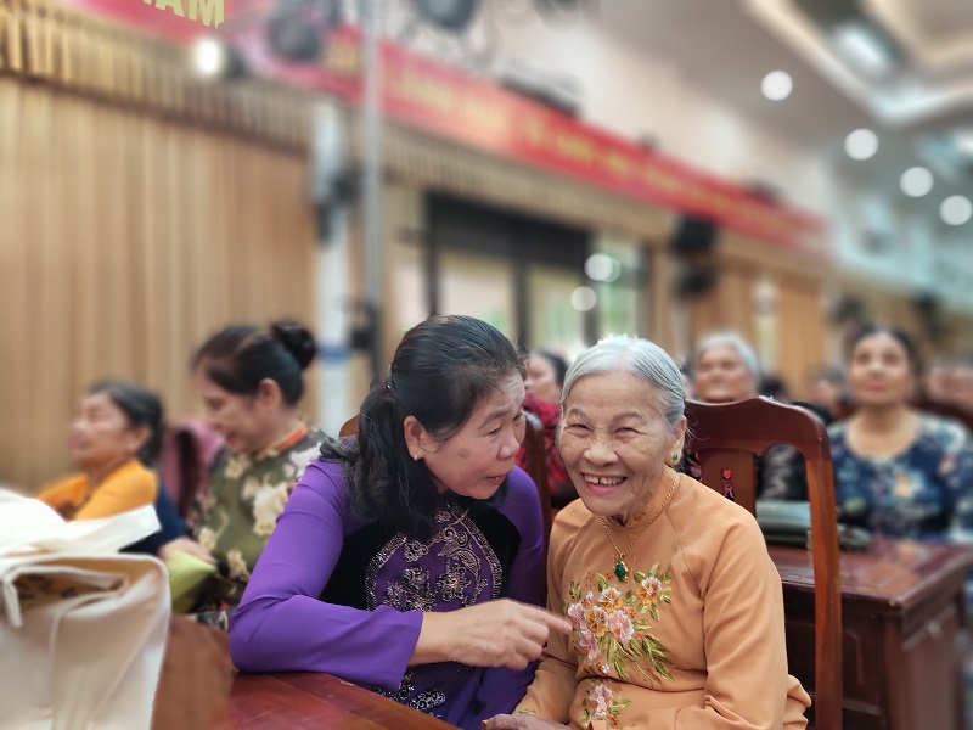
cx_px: 486
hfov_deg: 69.4
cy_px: 365
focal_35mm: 25
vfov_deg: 54.9
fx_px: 703
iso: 119
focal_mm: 4.71
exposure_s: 1/33
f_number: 1.7
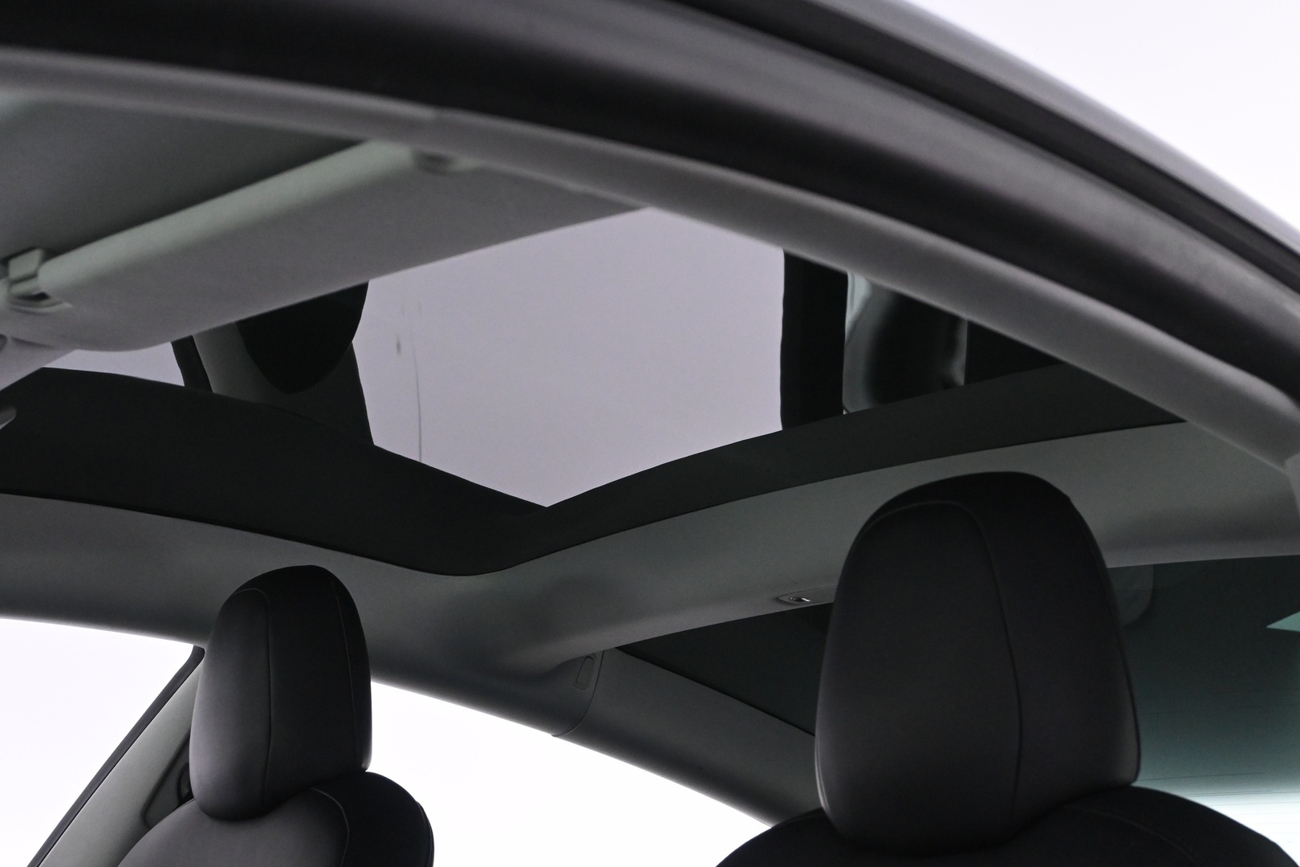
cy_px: 434
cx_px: 650
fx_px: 1625
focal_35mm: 45
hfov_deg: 43.6
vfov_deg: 29.9
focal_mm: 30
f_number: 7.1
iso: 3200
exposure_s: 1/40
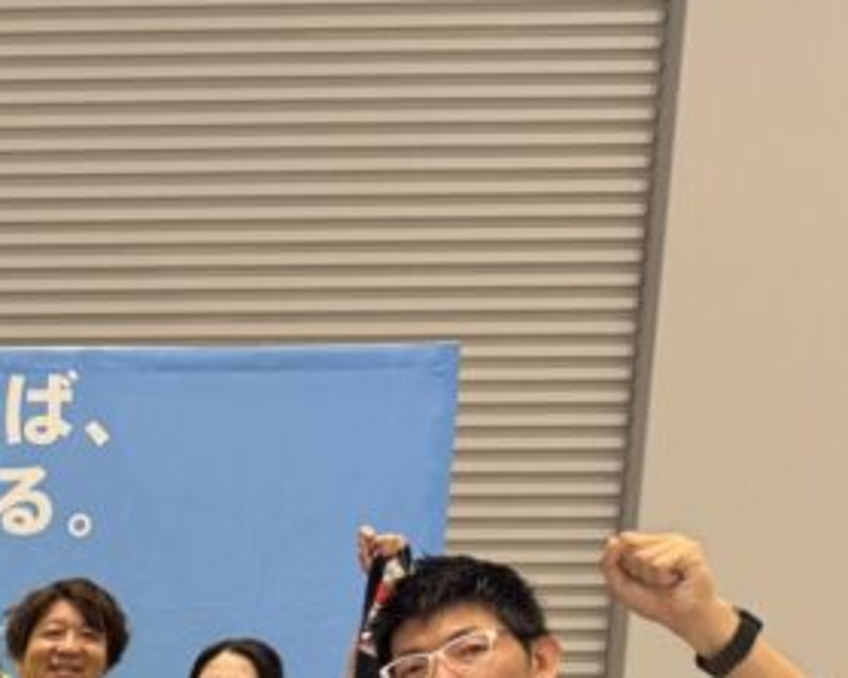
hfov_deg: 17.7
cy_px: 1137
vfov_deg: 15.8
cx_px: -693
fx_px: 2158
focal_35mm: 86
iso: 125
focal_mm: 6.76
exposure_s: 1/50
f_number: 1.78
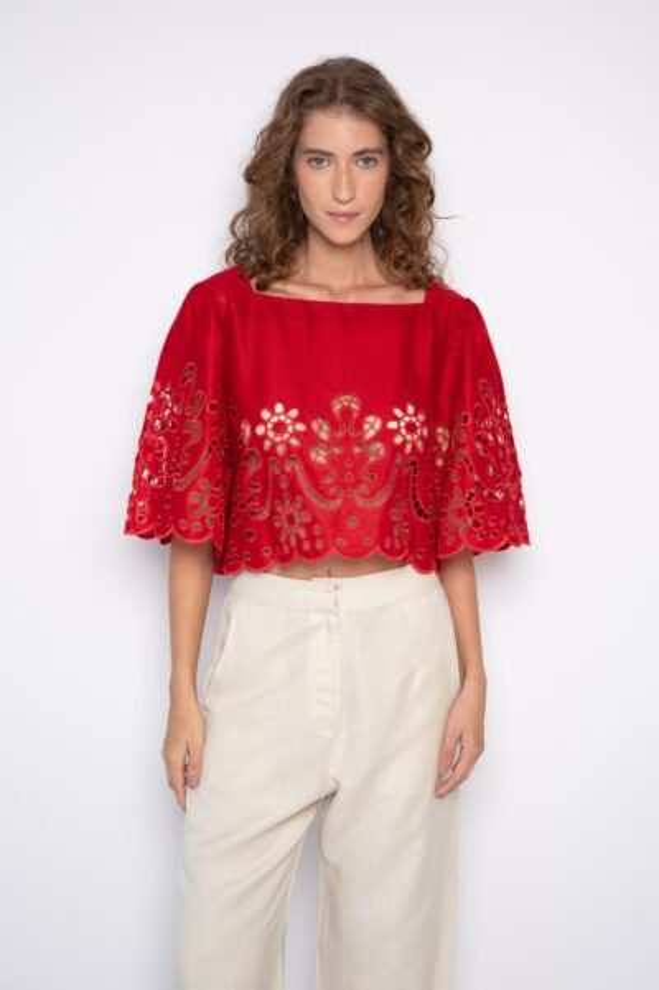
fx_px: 1539
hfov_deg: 24.2
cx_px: 330
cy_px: 495
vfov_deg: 35.7
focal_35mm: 56
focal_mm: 56
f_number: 3.2
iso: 250
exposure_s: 1/160
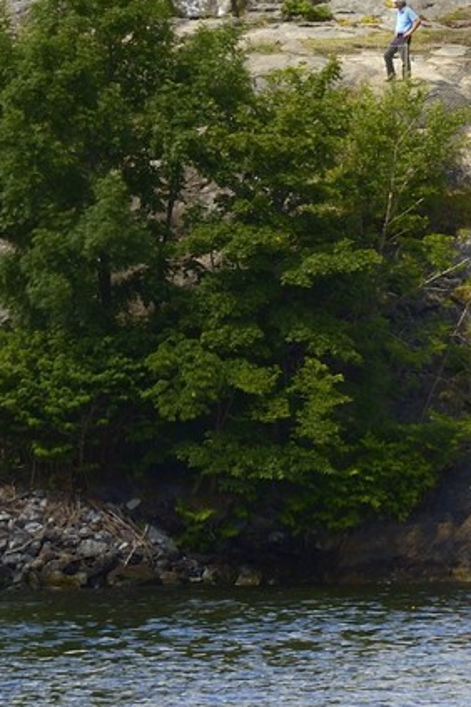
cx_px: 785
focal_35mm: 719
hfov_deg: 1.9
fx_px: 14109
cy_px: -341
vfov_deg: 2.9
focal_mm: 190
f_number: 9
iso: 200
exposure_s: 1/500
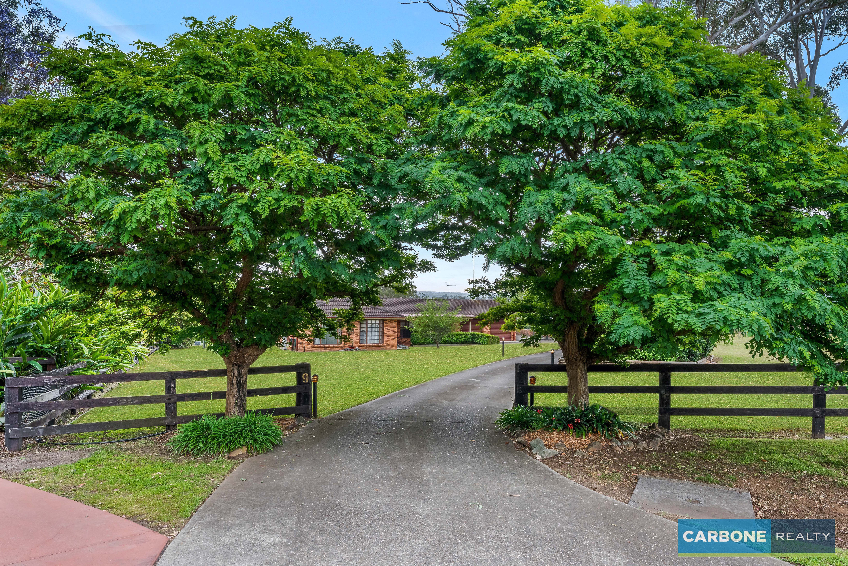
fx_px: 565
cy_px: 283
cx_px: 424
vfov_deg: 53.2
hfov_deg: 73.7
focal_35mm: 24
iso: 800
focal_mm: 24
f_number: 11
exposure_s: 1/20
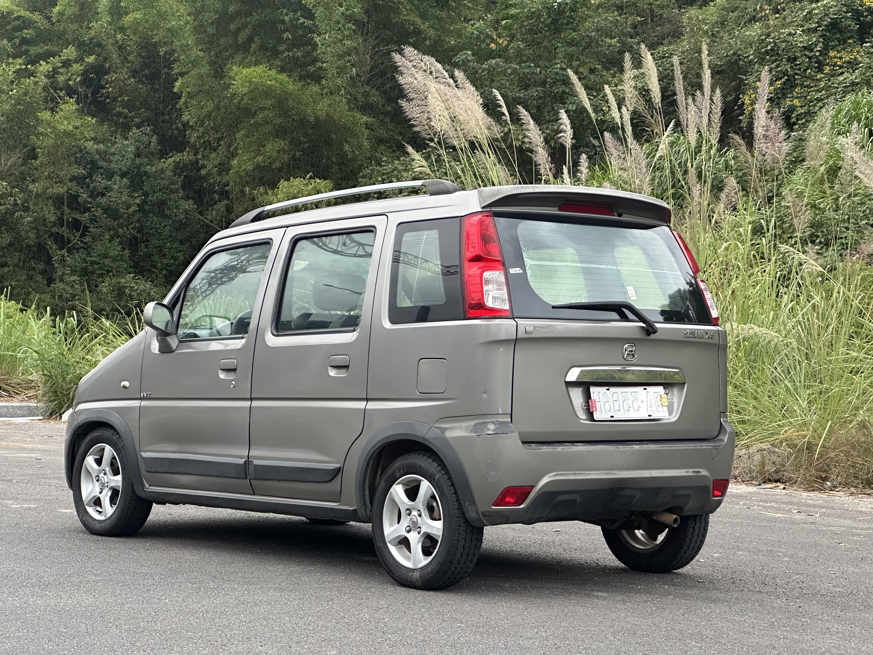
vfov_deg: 19.1
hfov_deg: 25.3
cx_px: 436
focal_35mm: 77
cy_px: 328
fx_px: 1942
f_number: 2.8
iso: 400
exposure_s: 1/60
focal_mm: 9
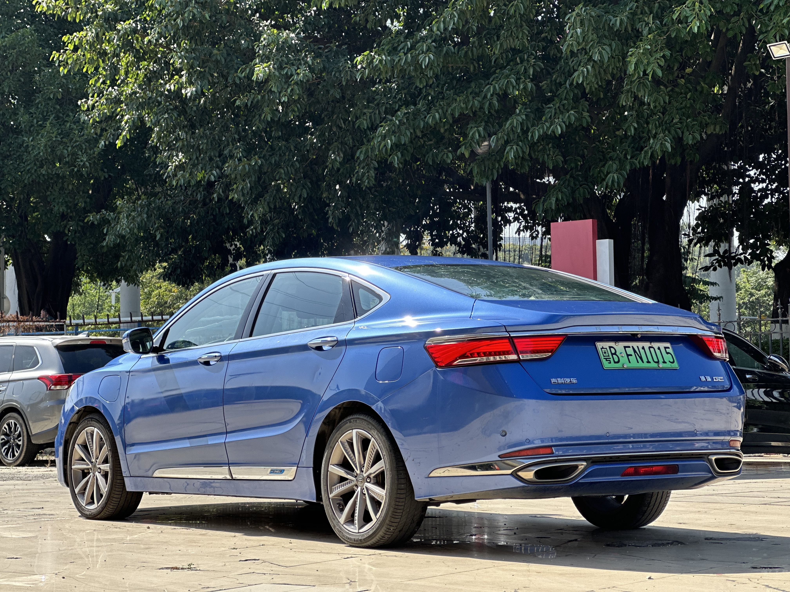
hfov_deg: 25.3
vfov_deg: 19.1
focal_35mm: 77
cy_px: 296
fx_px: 1757
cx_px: 395
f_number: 2.8
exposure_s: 1/292
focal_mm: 9
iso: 25
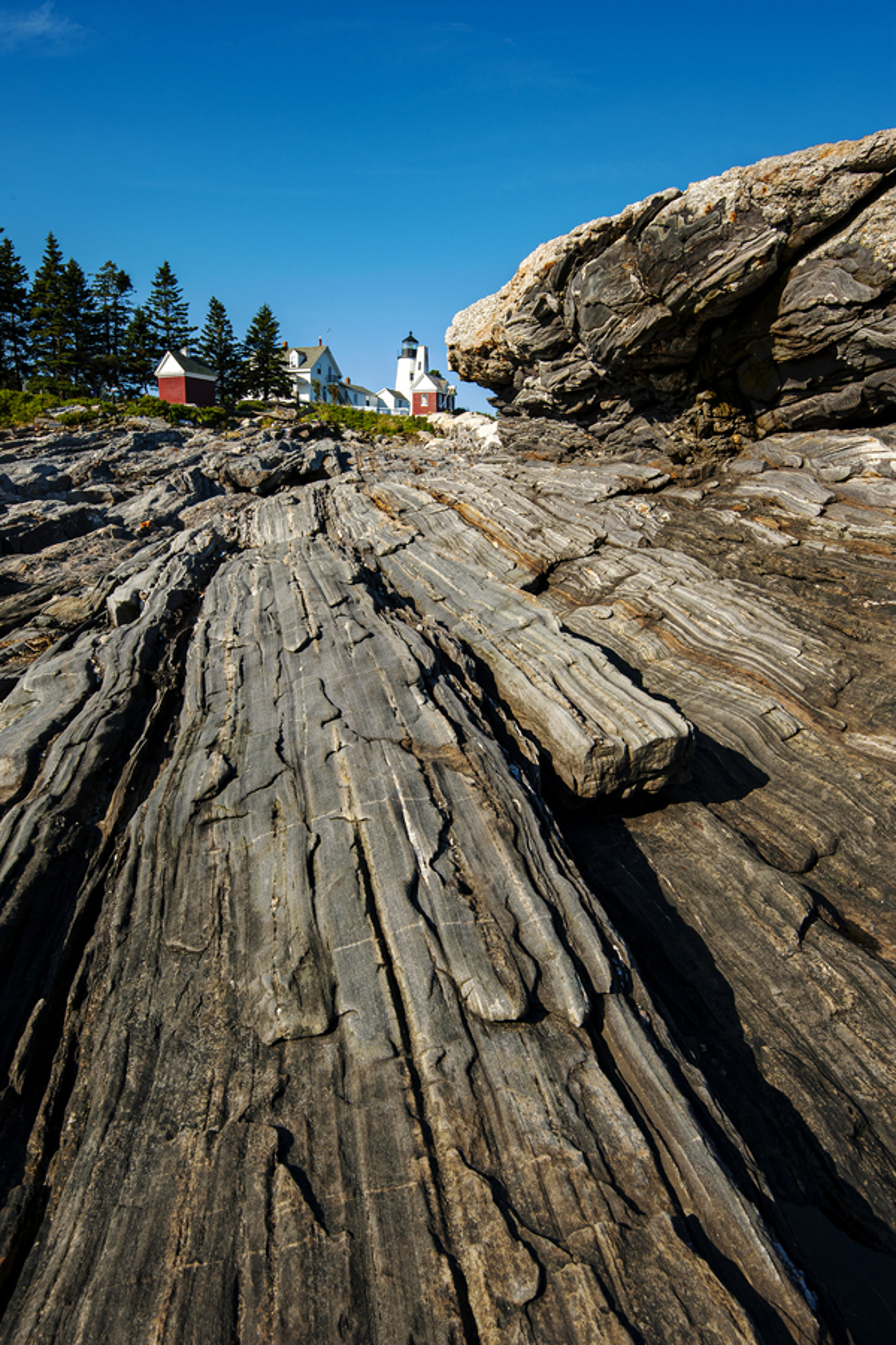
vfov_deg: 71.5
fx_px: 934
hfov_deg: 51.3
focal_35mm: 25
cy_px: 672
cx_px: 448
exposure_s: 1/250
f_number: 16
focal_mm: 25
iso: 400
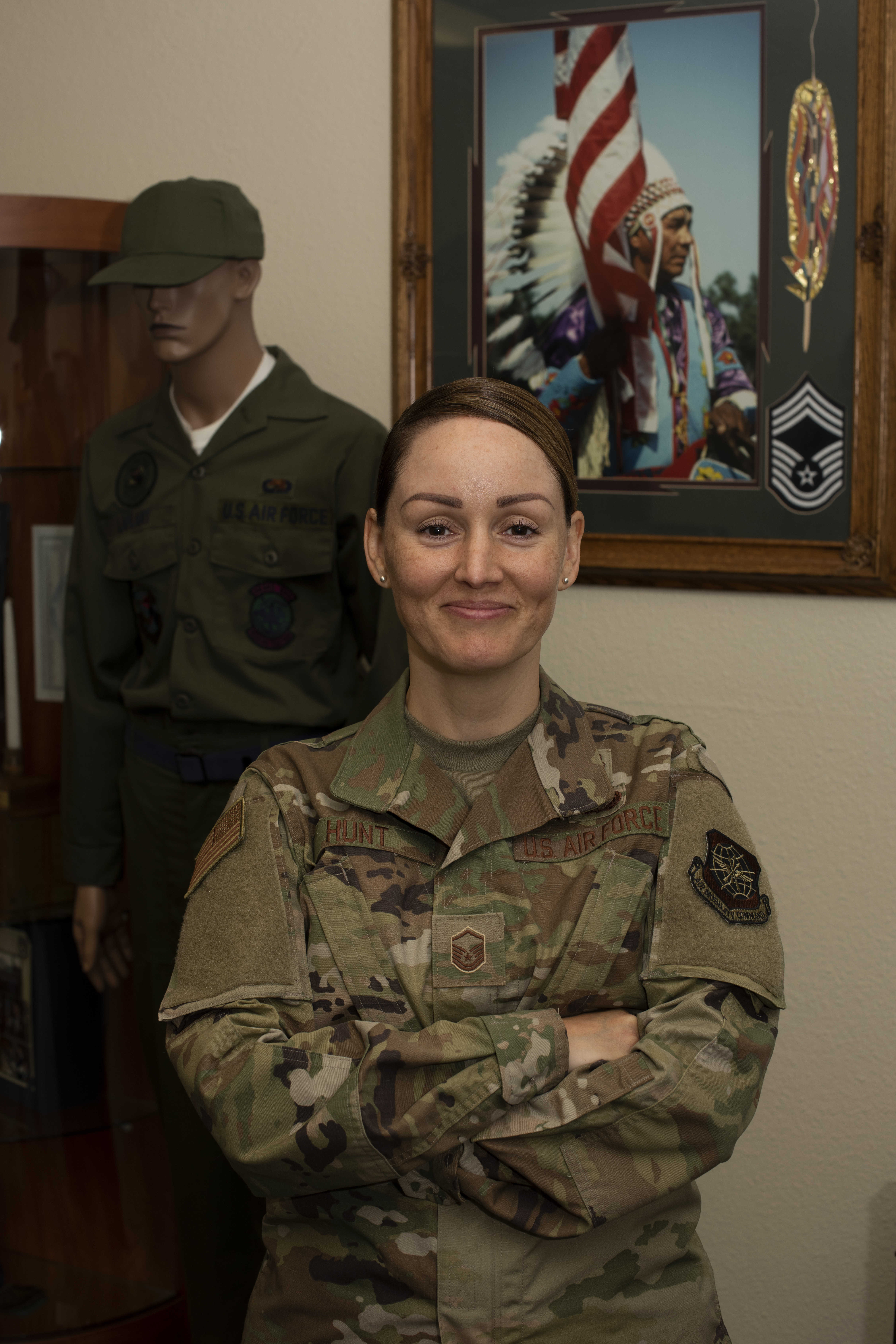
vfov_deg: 39.6
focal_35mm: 50
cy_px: 672
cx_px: 448
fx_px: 1865
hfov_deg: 27.0
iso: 250
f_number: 6.3
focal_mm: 50
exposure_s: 1/125
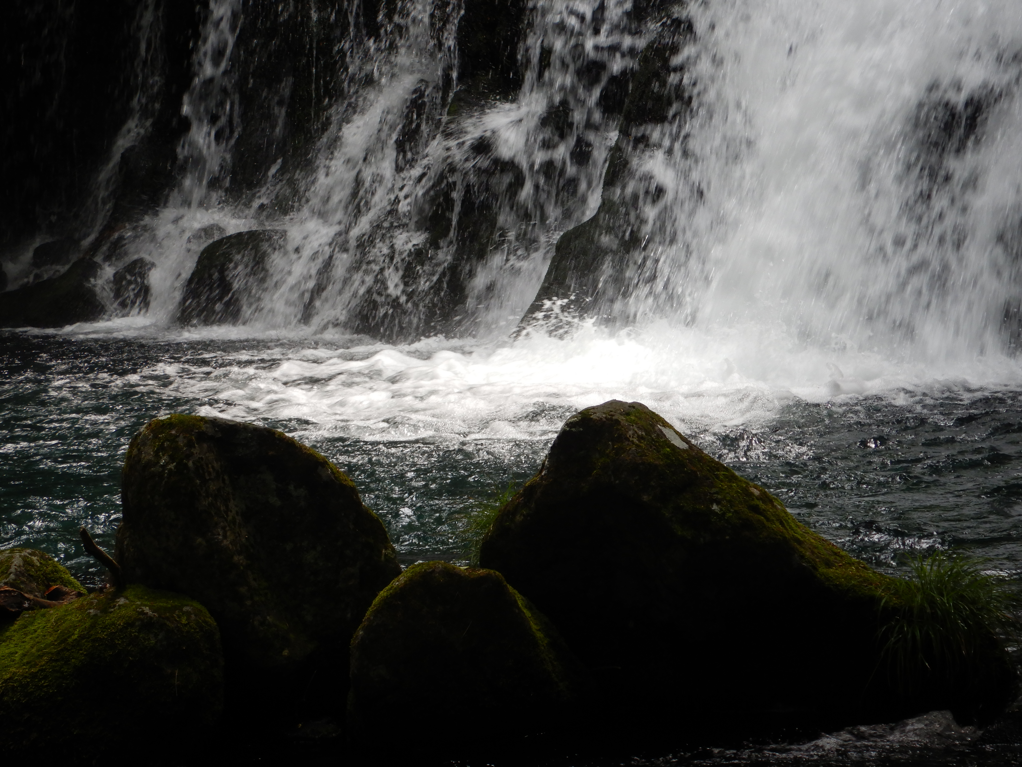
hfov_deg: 16.4
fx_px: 3543
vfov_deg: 12.3
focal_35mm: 120
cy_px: 384
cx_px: 511
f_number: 4.9
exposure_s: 1/100
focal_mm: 21.5
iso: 125
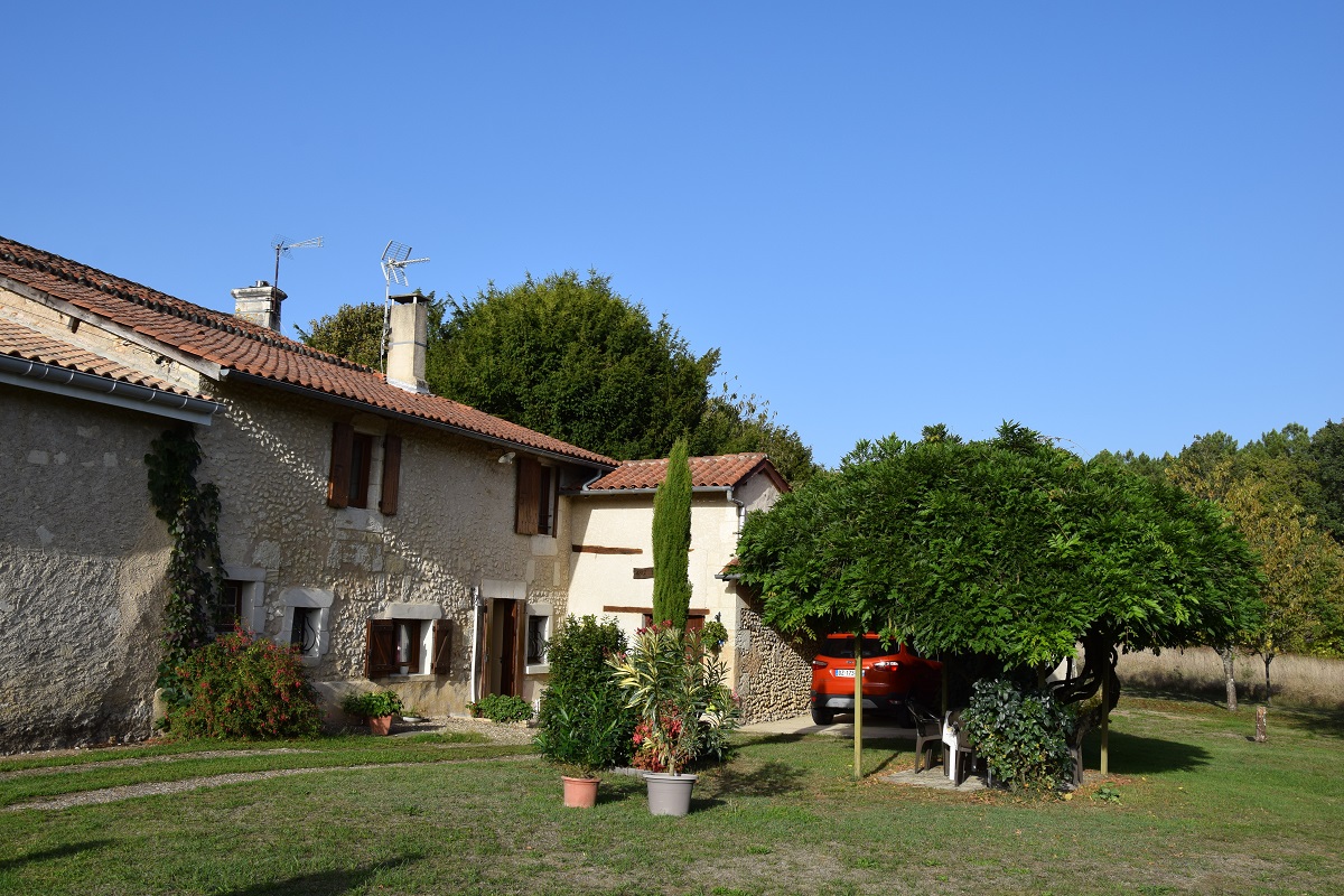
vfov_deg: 36.9
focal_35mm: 36
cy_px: 448
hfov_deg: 53.1
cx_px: 672
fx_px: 1344
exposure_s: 1/400
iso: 200
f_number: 10
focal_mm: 24
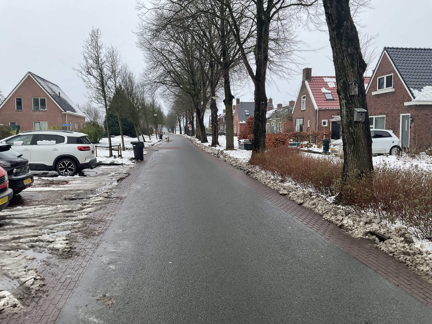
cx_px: 216
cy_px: 162
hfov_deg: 61.7
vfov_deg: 48.2
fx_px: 362
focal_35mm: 29
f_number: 1.8
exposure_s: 1/461
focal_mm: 3
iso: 16
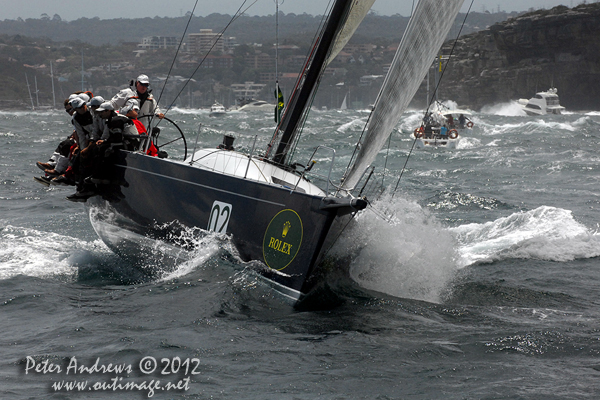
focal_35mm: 285
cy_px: 200
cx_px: 300
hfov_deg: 7.2
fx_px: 4750
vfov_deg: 4.8
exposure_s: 1/1000
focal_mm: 190
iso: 400
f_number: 8.5
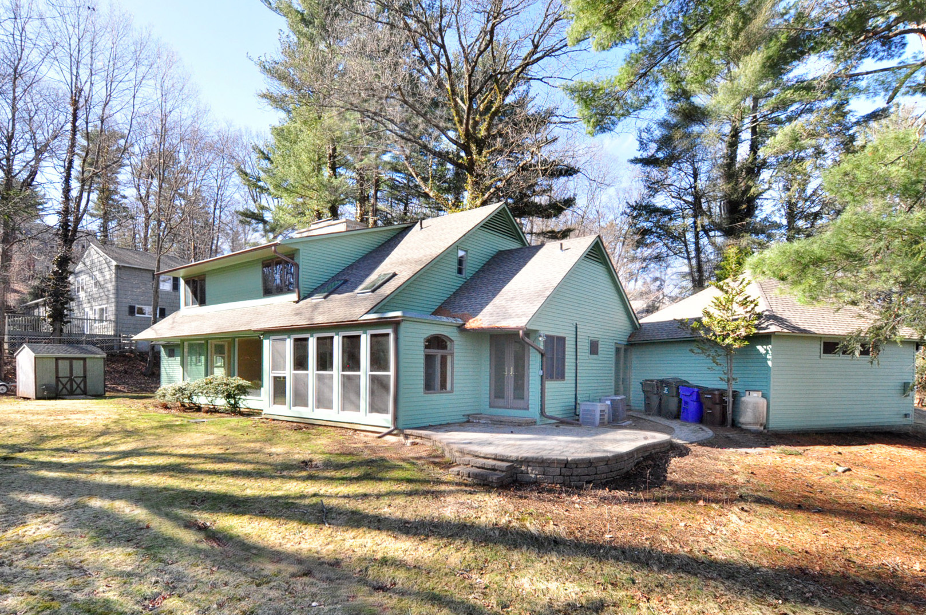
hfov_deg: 96.8
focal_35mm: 16
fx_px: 411
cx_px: 457
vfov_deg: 73.5
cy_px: 321
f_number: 8
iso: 1000
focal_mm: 10
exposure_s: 1/250
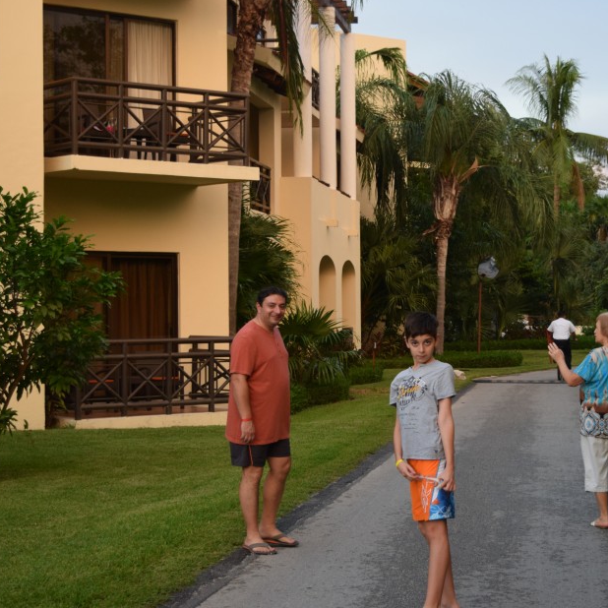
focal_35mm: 76
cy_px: 298
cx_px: 428
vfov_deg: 22.8
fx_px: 1510
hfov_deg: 22.6
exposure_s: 1/60
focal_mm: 36
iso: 720
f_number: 4.8
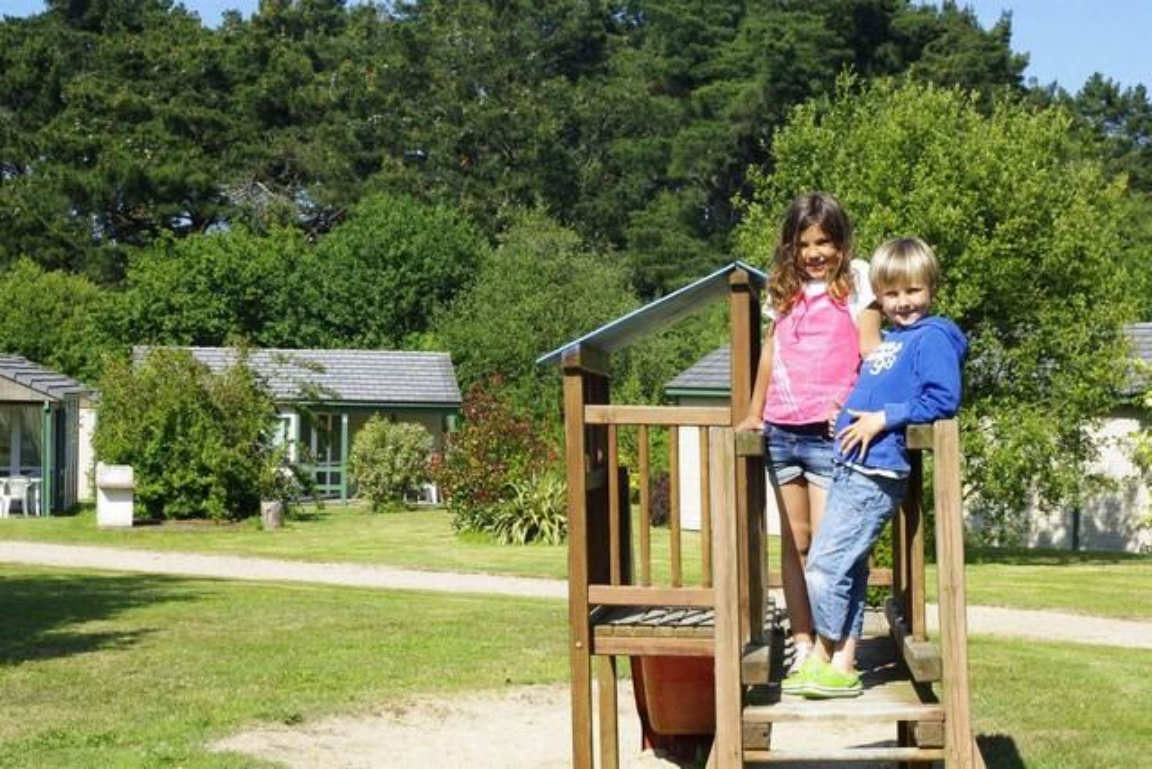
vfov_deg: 18.9
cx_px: 576
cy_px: 384
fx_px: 2304
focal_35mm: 72
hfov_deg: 28.1
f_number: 13
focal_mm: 47.5
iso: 800
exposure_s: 1/350
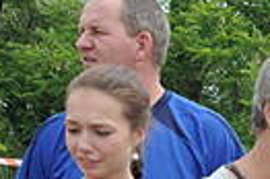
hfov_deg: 4.0
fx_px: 3798
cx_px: 550
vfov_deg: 2.7
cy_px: 415
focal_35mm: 507
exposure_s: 1/500
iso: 500
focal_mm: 52
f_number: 11
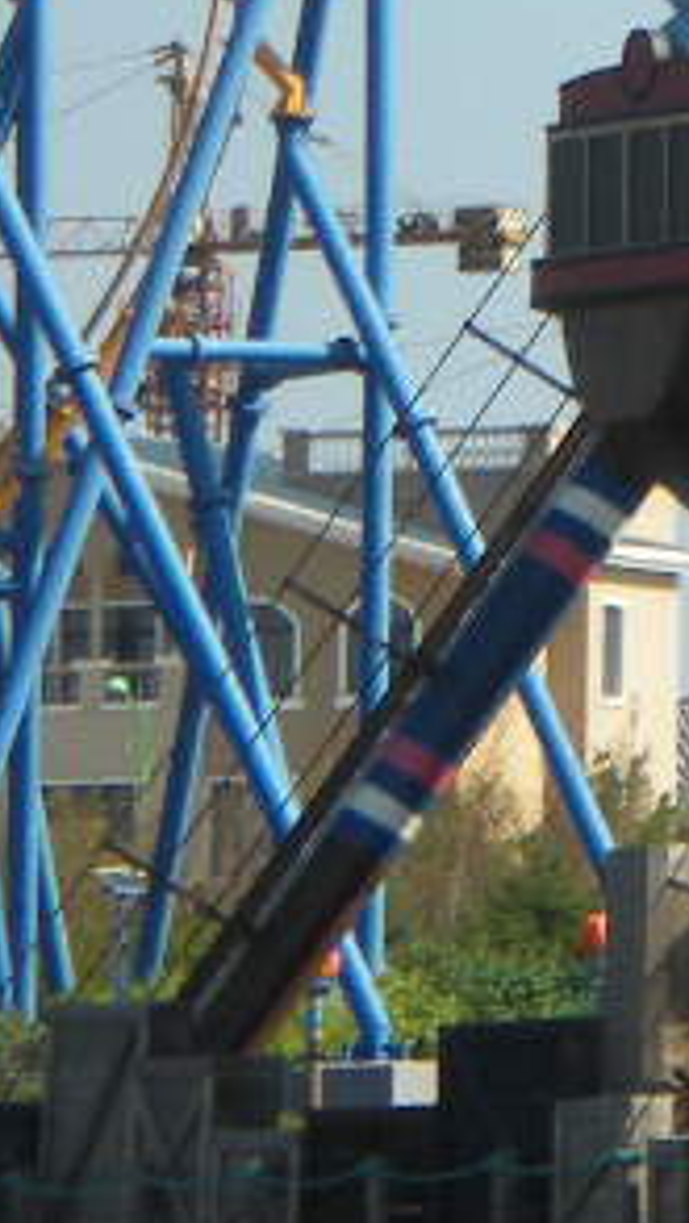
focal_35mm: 434
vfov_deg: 5.0
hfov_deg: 2.8
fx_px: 14084
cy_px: -25
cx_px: 1958
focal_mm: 18.9
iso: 89
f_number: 5.9
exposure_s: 1/277
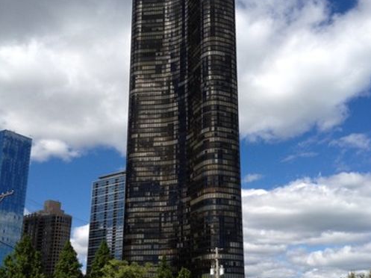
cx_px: 186
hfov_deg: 40.5
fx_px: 503
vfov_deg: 30.7
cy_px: 174
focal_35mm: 47
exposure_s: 1/2208
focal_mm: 4.28
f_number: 2.4
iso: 50
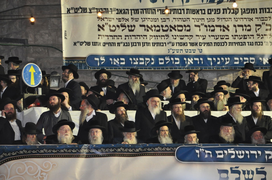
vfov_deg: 7.0
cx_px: 136
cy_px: 90
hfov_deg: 10.6
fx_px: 1471
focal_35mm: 195
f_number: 5.6
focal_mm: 130
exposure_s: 1/80
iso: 2000
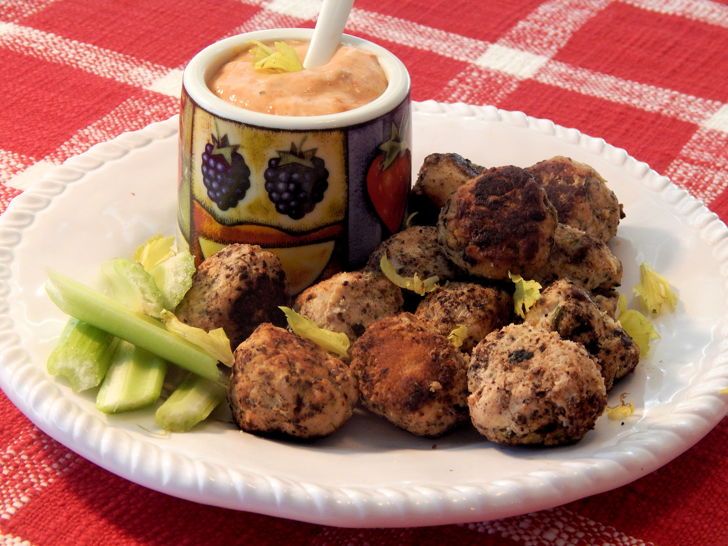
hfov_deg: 18.7
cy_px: 273
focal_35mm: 105
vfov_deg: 14.1
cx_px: 364
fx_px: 2208
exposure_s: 1/30
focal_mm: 18.7
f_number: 4.5
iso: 280
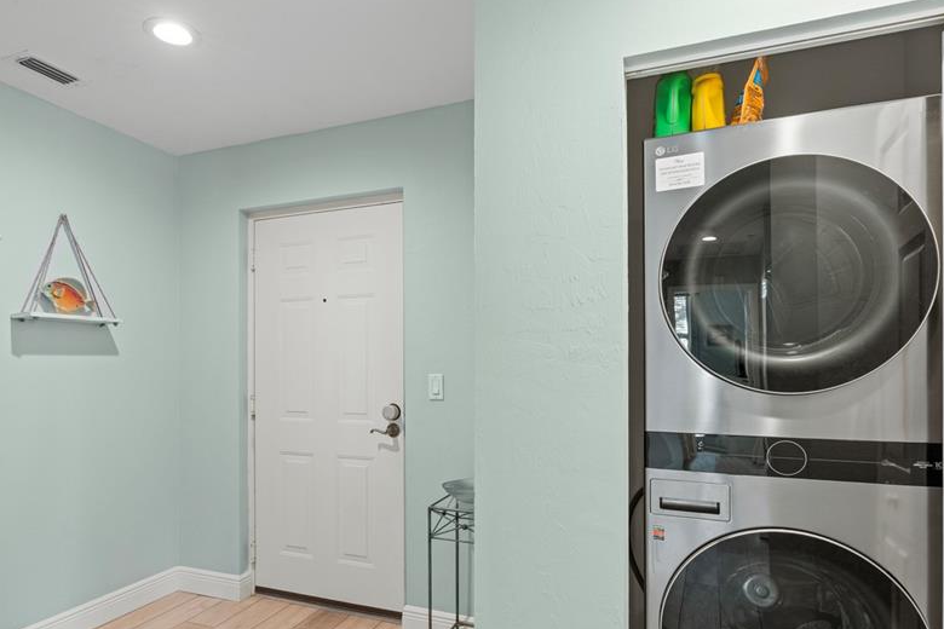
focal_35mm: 21
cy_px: 367
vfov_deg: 59.2
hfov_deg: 81.1
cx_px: 444
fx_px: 551
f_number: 9
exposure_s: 1/1.25
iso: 400
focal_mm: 16
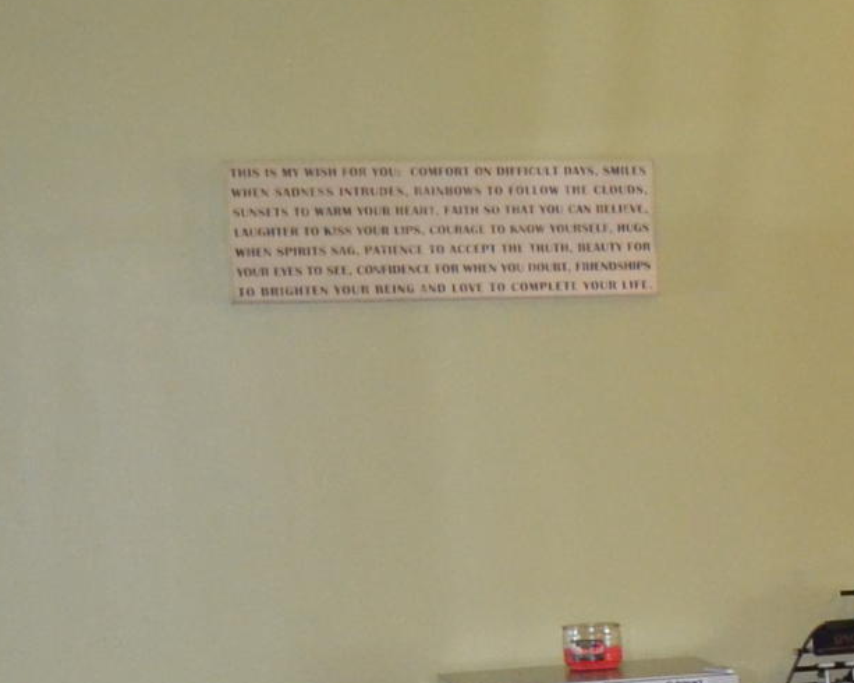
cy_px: 838
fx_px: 3133
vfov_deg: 12.1
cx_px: 1672
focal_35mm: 124
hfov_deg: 13.5
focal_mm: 18
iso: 2000
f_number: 3.5
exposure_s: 1/60
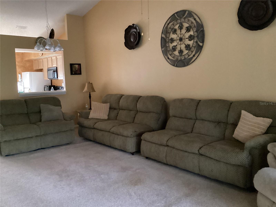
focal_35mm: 31
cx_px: 138
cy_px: 104
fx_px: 247
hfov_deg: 58.4
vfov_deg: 45.4
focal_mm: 3.3
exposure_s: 1/20
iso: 800
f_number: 2.4
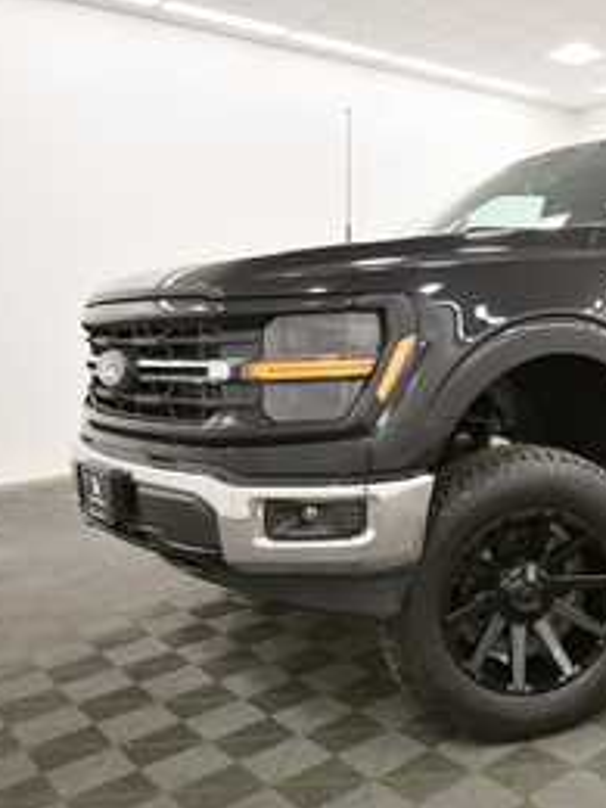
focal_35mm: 31
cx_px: 550
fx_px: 724
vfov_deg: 58.4
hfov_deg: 41.7
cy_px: 407
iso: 1000
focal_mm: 14
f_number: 5
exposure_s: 1/125
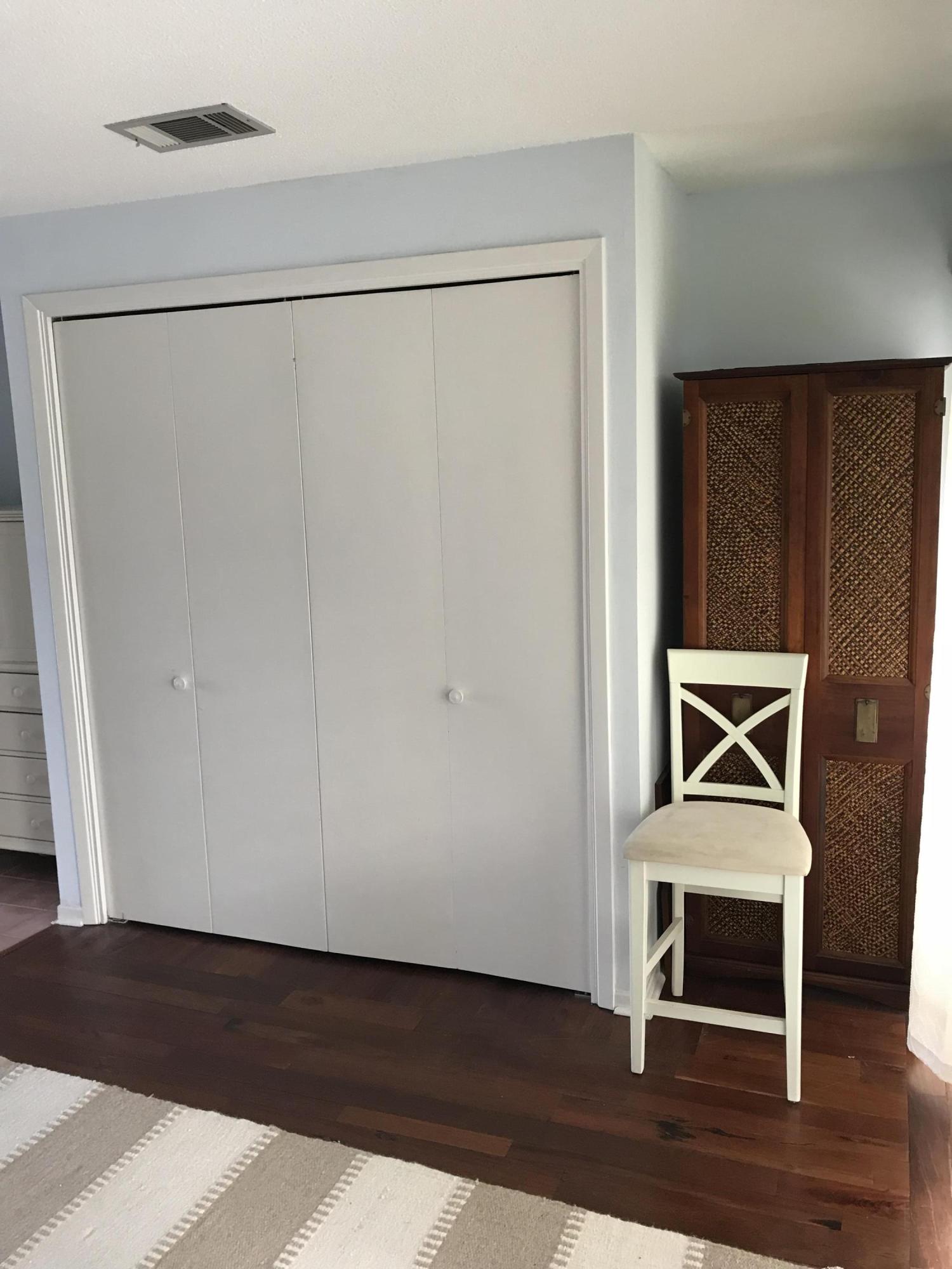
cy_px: 634
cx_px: 476
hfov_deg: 49.7
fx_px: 1027
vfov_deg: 63.4
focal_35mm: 28
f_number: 1.8
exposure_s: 1/24
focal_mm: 3.99
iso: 40
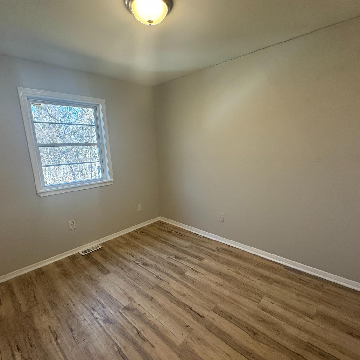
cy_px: 185
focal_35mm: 17
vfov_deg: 83.9
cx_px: 181
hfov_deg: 84.0
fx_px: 200
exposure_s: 1/120
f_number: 2.2
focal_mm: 2.22
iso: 200
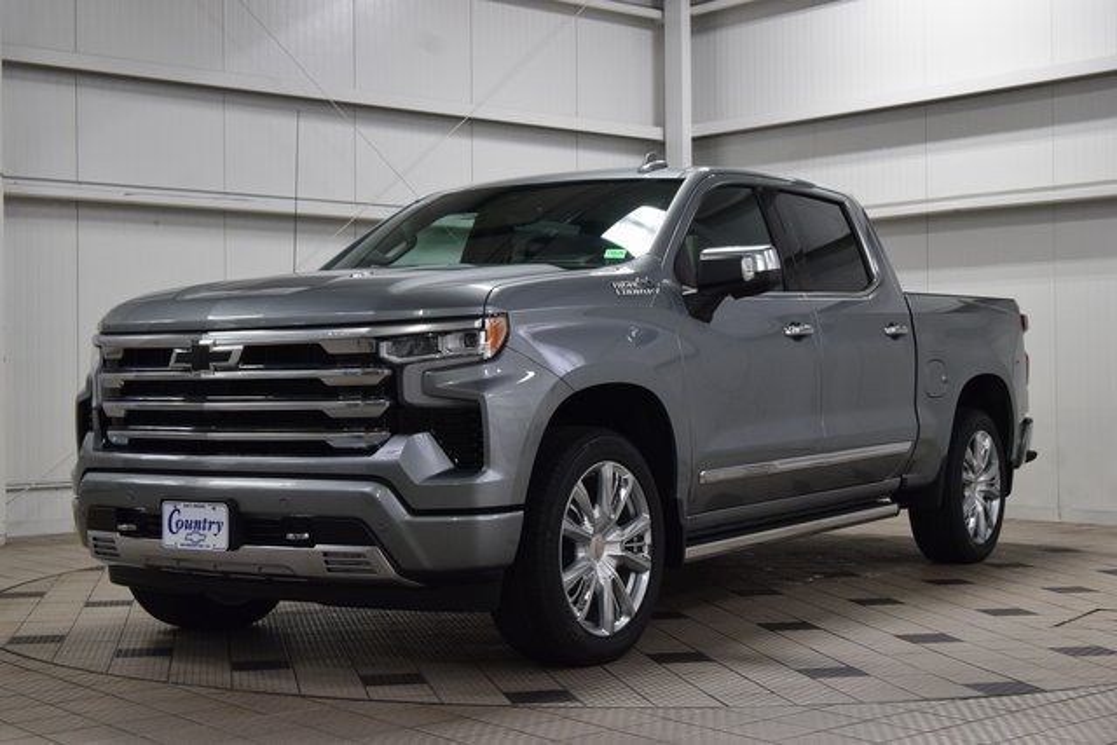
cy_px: 372
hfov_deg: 36.9
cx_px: 558
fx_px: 1676
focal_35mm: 54
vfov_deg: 25.1
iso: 1400
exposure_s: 1/60
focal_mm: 36
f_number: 8
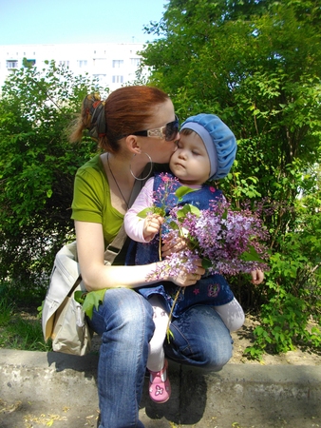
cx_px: 160
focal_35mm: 32
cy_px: 214
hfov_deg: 44.2
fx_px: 395
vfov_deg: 56.8
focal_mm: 5.7
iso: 100
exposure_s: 1/400
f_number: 2.9
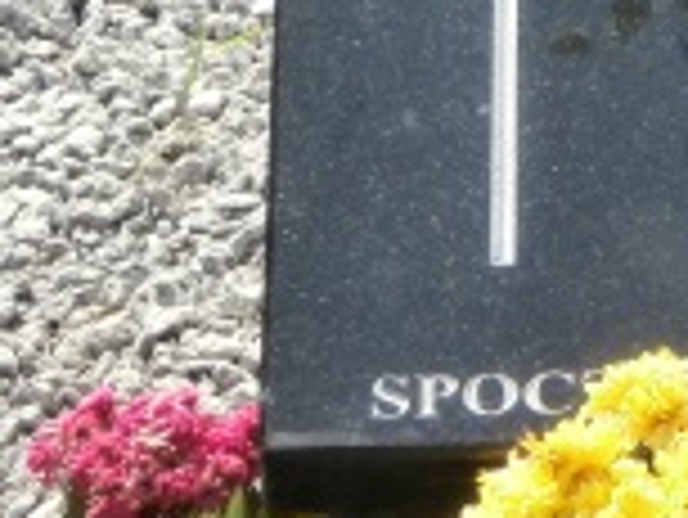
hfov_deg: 6.9
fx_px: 5649
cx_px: 863
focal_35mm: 284
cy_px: 18
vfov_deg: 5.2
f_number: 4.7
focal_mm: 12.1
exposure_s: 1/400
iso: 100
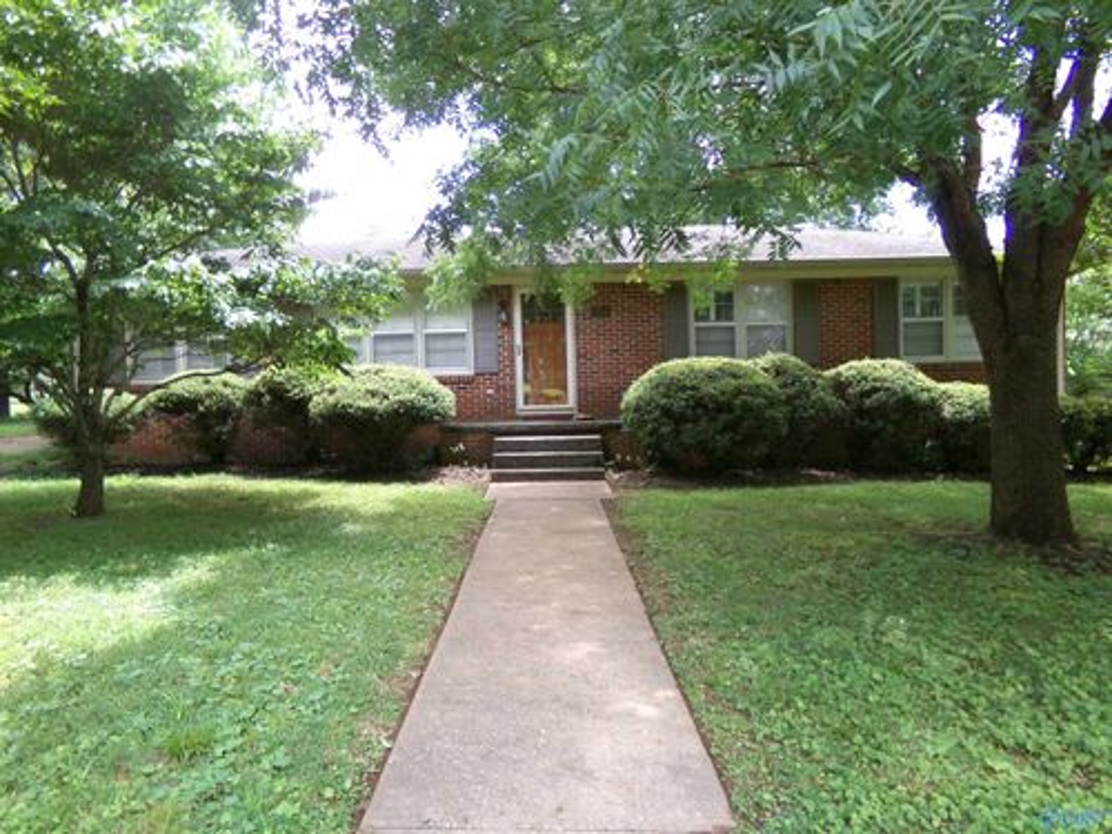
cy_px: 417
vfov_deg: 56.8
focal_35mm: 24
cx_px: 556
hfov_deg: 71.6
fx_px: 771
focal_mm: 4.3
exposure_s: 1/60
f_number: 3.7
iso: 100
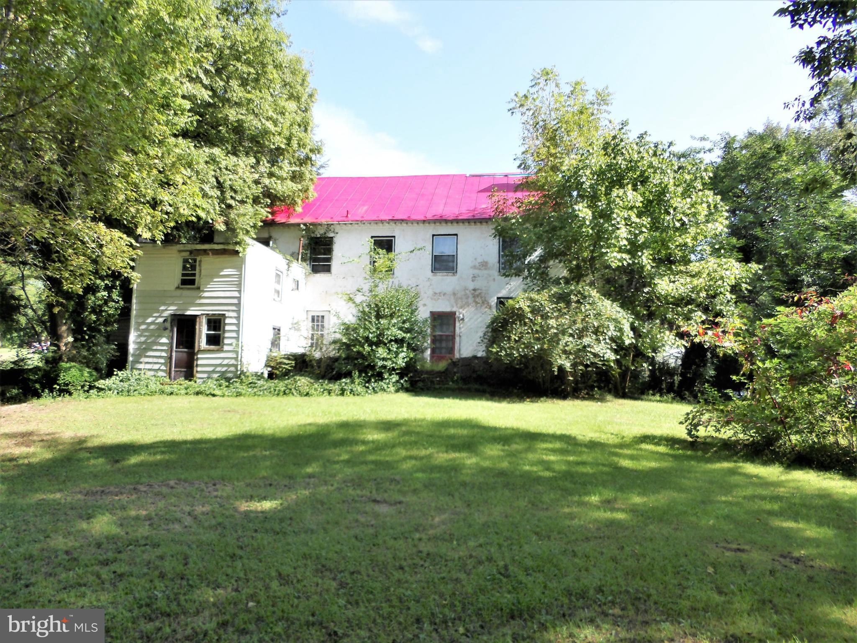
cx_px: 428
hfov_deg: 71.6
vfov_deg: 56.8
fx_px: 594
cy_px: 322
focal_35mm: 24
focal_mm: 4.3
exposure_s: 1/260
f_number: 4.1
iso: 100
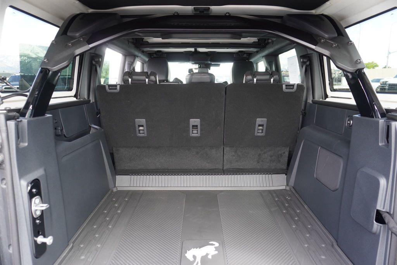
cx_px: 198
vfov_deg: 53.2
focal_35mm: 24
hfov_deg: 73.7
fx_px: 265
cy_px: 132
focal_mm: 16
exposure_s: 1/60
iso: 250
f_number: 4
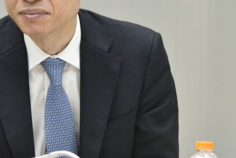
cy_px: -9
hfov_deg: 4.9
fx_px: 2736
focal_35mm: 417
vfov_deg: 3.3
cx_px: 30
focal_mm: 170
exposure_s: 1/125
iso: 5000
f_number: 8
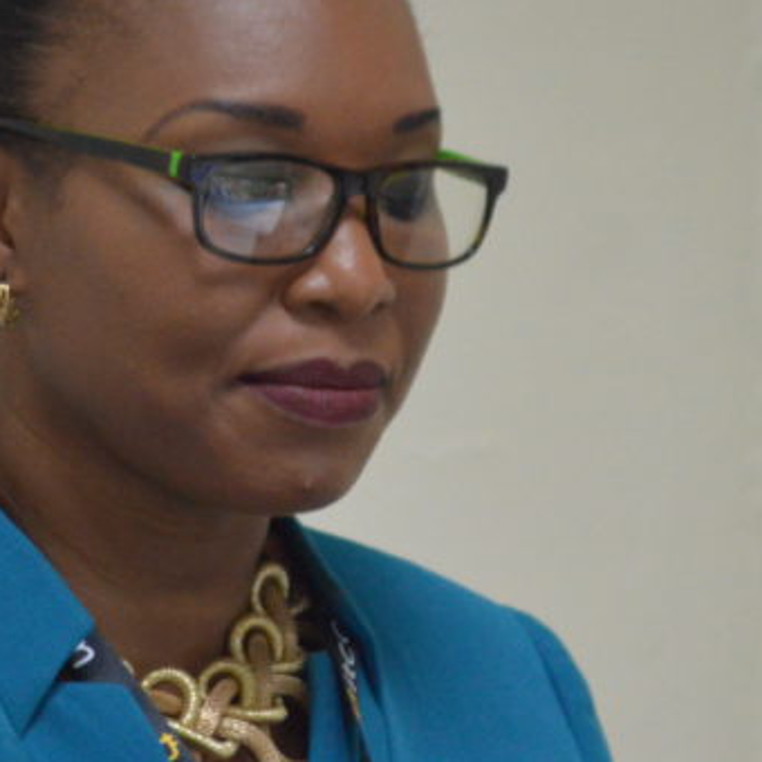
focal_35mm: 576
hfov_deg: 3.0
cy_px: 420
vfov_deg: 3.0
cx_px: 338
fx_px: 14345
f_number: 5
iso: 2200
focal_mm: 150
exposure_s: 1/125
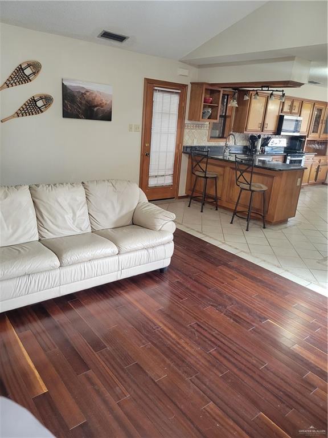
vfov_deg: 67.3
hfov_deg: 53.1
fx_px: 328
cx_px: 164
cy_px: 219
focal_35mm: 26
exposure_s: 1/50
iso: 320
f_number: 1.8
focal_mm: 5.4
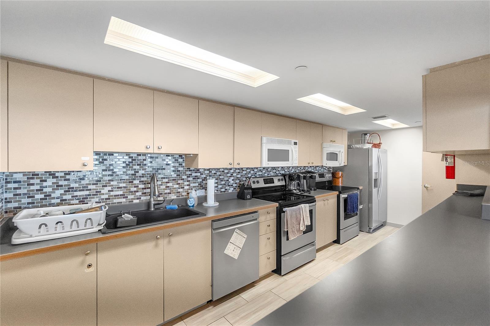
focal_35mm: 15
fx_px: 204
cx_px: 245
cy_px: 163
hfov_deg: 100.4
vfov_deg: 77.3
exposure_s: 1/320
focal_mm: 10
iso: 1600
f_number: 4
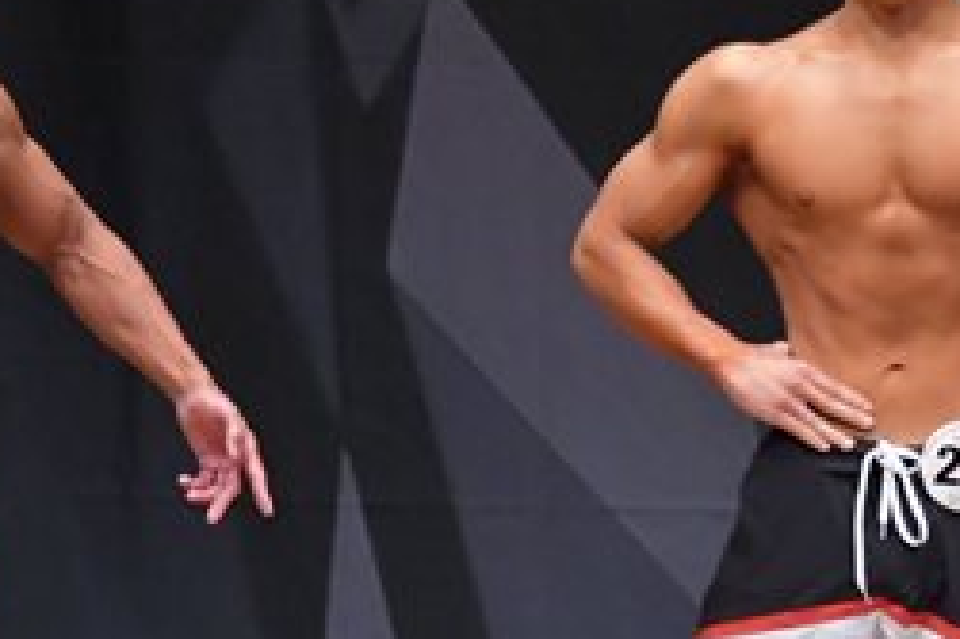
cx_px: 277
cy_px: 685
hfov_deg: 2.6
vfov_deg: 1.7
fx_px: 20972
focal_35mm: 787
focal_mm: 170
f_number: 5.6
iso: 6400
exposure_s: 1/400
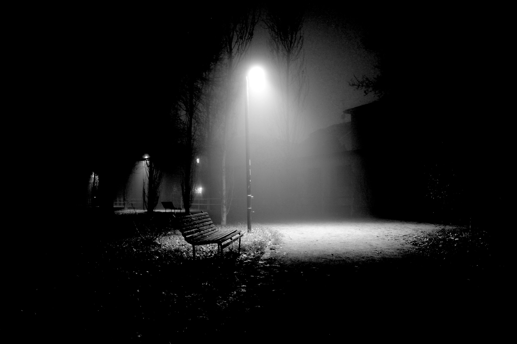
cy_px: 172
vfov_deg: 59.5
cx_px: 258
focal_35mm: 21
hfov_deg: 81.2
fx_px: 302
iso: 200
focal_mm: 14
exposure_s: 2
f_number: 2.8
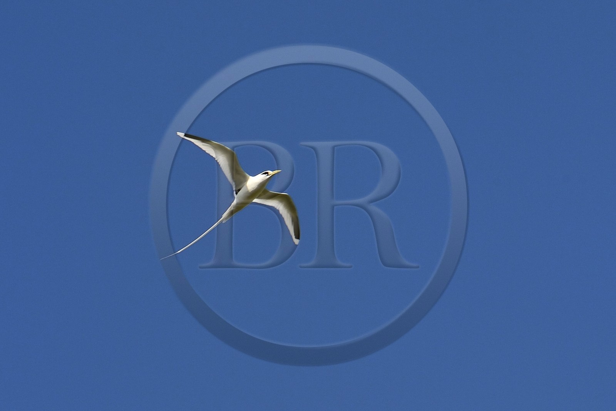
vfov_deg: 6.9
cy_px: 206
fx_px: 3422
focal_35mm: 200
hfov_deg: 10.3
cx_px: 308
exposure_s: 1/500
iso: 200
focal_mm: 200
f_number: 11
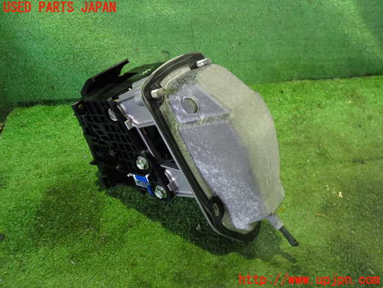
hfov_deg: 60.0
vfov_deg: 46.8
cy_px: 144
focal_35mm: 30
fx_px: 332
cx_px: 192
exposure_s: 1/30
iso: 800
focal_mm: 5.4
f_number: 2.3
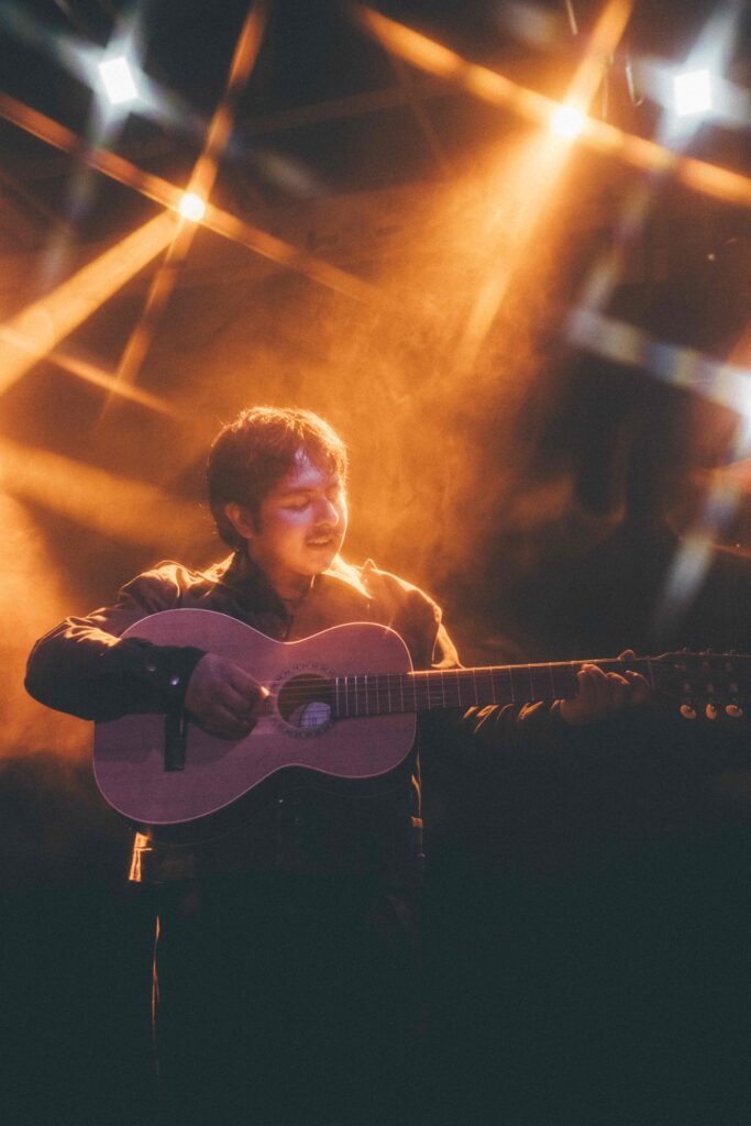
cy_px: 563
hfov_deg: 37.9
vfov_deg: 54.4
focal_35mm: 35
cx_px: 376
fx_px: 1095
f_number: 2.8
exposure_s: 1/60
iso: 5000
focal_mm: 23
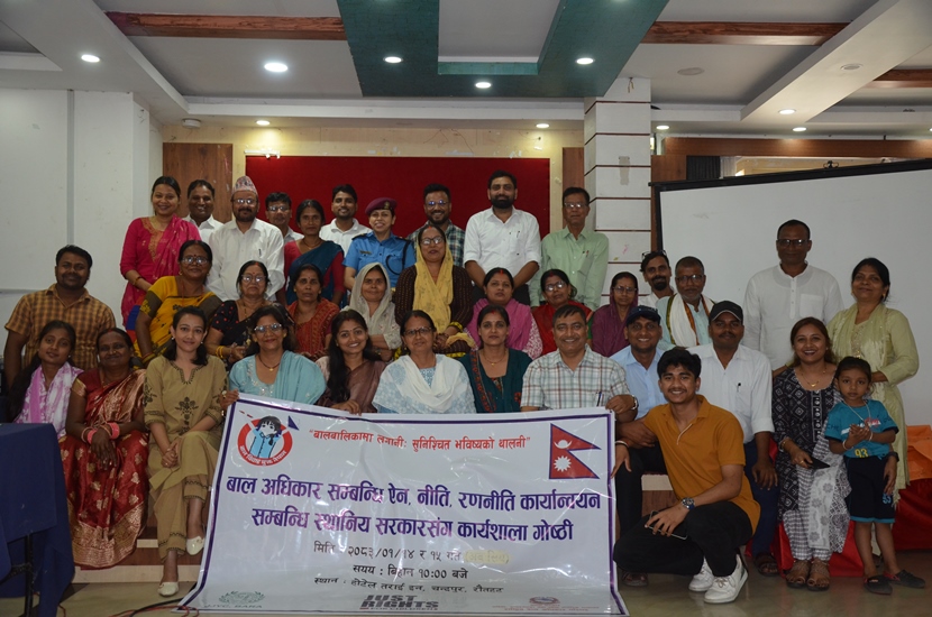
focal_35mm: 38
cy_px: 308
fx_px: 969
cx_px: 466
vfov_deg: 35.4
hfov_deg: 51.4
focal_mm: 25
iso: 900
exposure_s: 1/60
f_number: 4
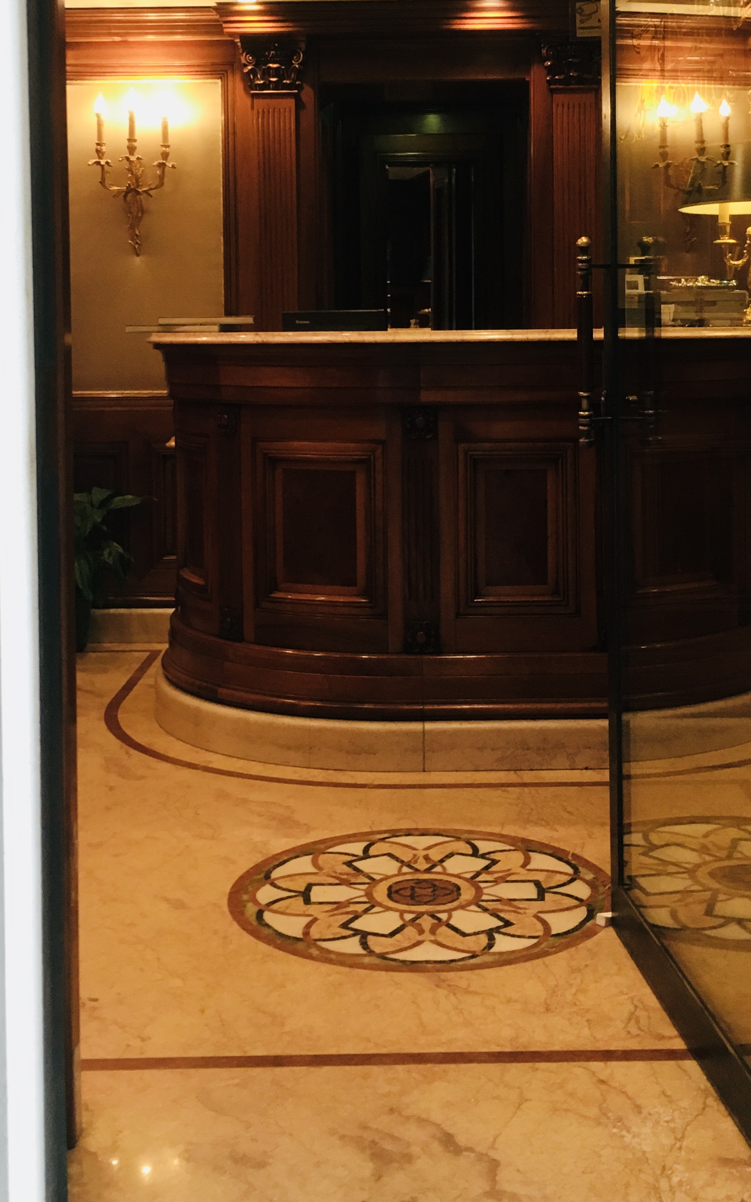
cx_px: 414
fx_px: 1539
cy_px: 366
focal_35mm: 47
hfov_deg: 27.4
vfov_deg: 41.9
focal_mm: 4.15
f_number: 2.2
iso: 125
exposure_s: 1/33
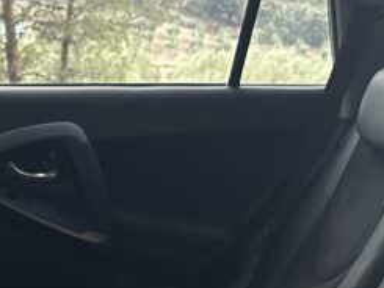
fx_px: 866
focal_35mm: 78
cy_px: 428
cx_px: 96
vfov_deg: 17.1
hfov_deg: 24.7
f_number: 1.78
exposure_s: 1/30
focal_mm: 6.86
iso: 1250
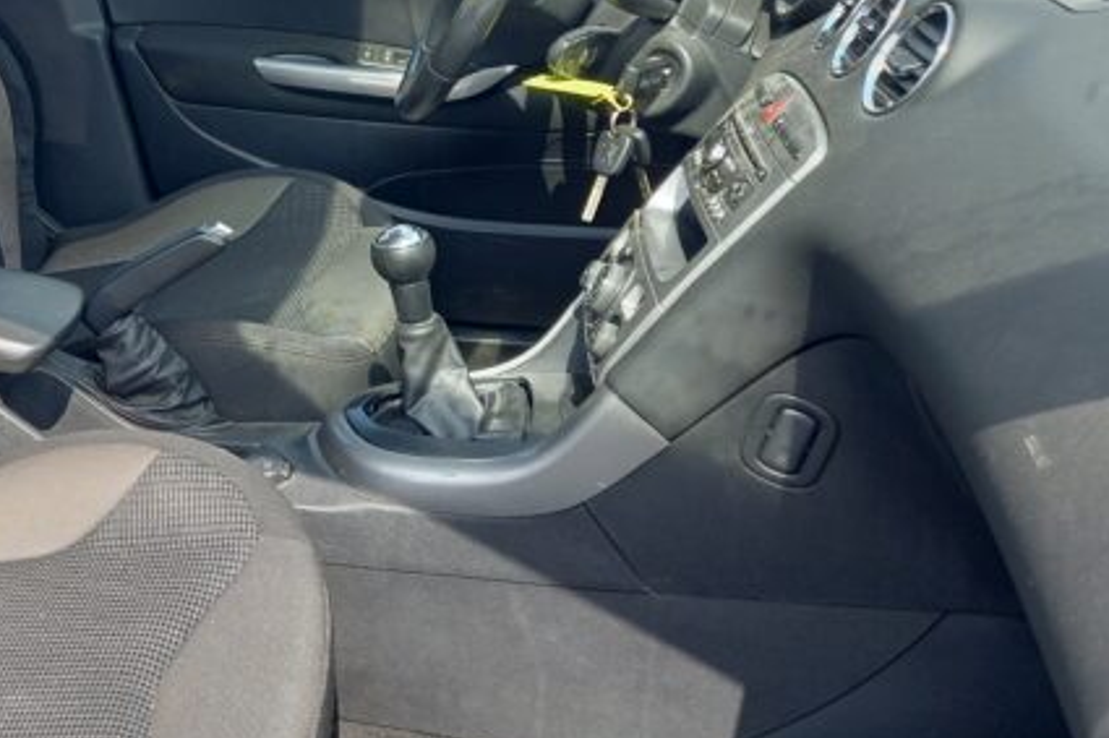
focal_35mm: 49
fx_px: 1509
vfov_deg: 27.1
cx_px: 76
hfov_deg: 37.3
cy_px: 175
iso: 25
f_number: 2
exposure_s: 1/107
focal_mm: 4.6
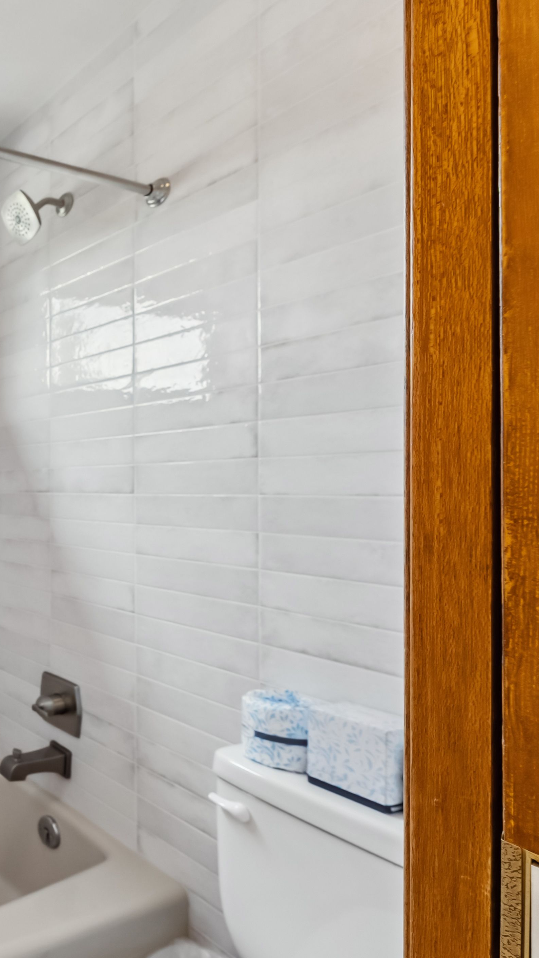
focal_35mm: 22
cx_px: -170
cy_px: 479
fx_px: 559
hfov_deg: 34.8
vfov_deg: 81.2
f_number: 8
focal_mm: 14
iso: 800
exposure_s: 1/60
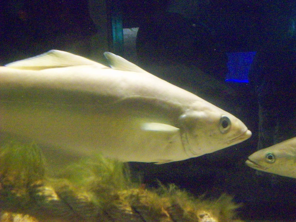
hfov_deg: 42.1
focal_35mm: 45
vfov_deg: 32.2
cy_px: 111
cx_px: 148
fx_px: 385
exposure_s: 1/30
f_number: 3
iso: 800
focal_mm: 7.6
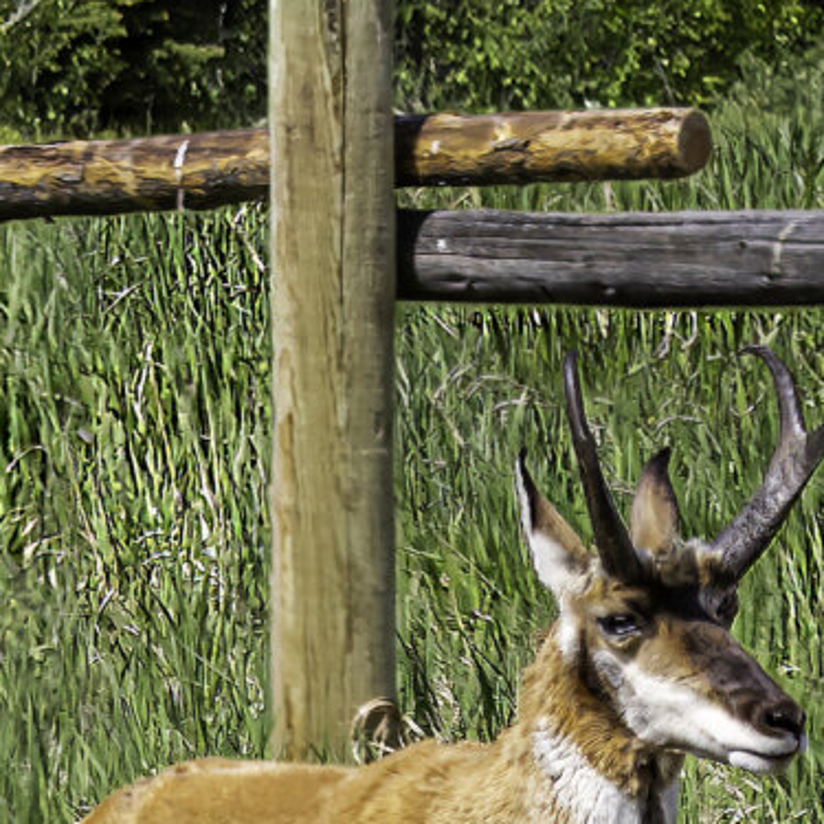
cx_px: 856
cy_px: -1000
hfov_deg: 1.3
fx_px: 35172
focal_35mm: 1306
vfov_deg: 1.3
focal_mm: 150
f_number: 5.6
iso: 200
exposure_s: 1/1000
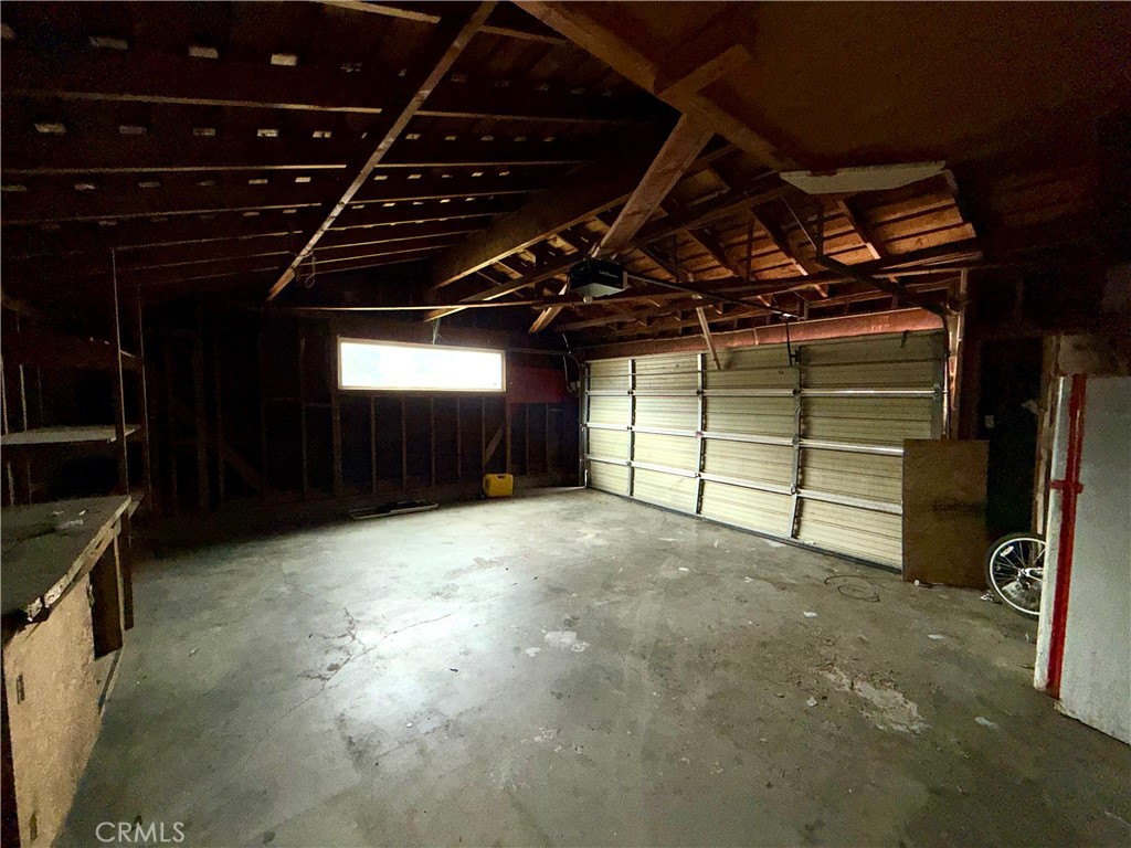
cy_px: 424
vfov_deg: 85.7
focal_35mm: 14
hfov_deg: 102.1
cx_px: 566
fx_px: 457
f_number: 2.2
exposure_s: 1/122
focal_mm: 2.22
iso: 50
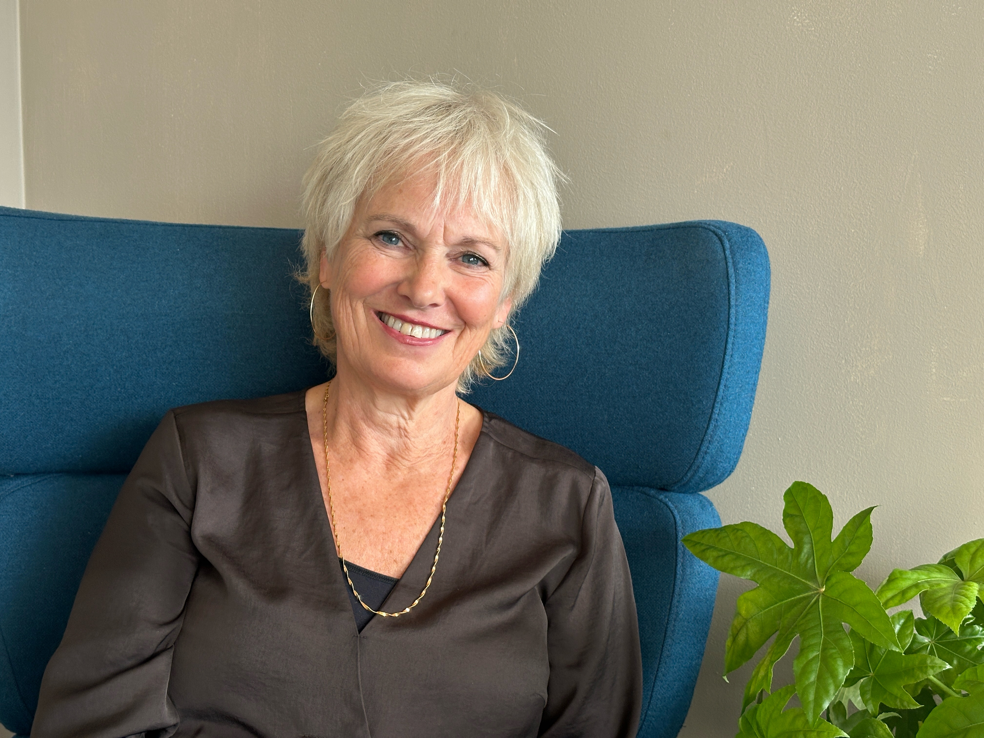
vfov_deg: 30.3
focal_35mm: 48
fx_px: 1364
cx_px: 492
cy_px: 369
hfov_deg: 39.7
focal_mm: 6.86
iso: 80
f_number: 1.78
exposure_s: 1/77
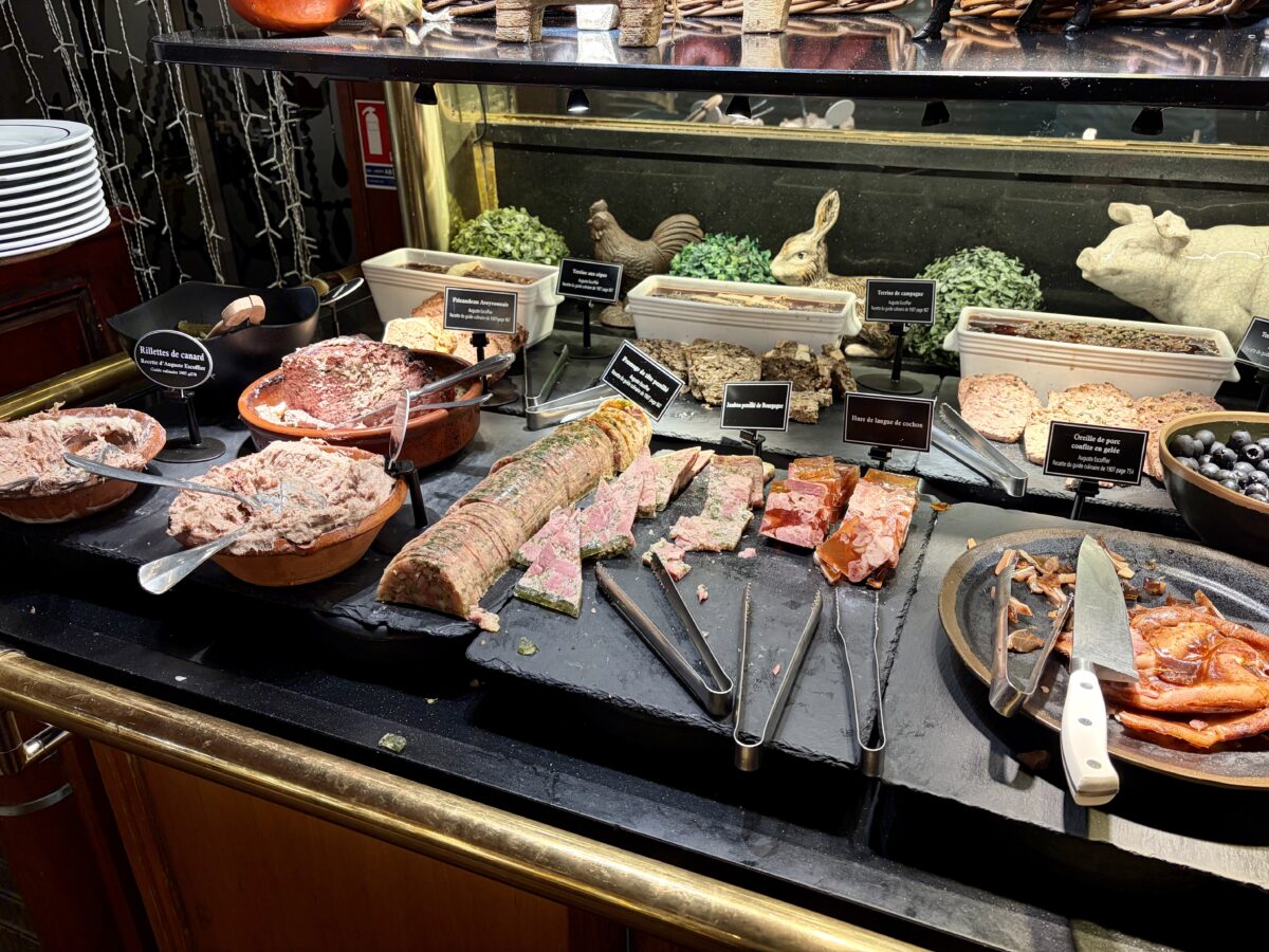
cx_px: 634
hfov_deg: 67.3
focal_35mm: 26
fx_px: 953
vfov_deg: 53.1
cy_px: 476
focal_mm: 5.96
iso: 100
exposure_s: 1/50
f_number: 1.6
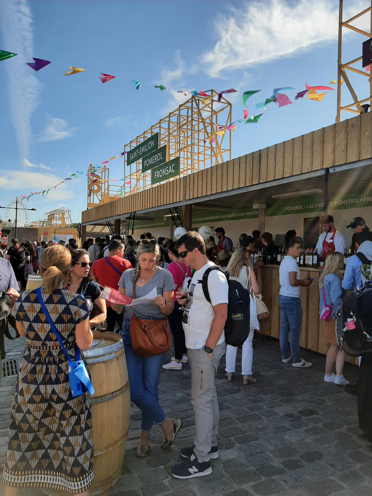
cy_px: 248
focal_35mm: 26
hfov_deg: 53.1
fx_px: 373
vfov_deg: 67.3
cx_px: 186
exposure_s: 1/2203
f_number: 1.7
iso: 40
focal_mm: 3.93
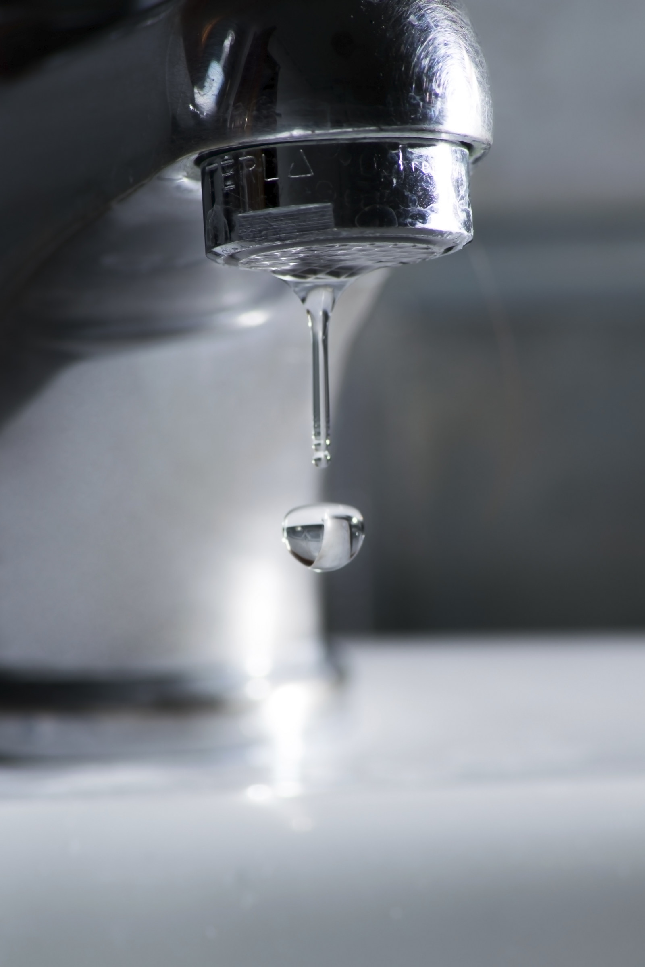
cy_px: 484
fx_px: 12093
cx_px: 322
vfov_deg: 4.6
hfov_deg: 3.1
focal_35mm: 450
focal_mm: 300
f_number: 16
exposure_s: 1/200
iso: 100
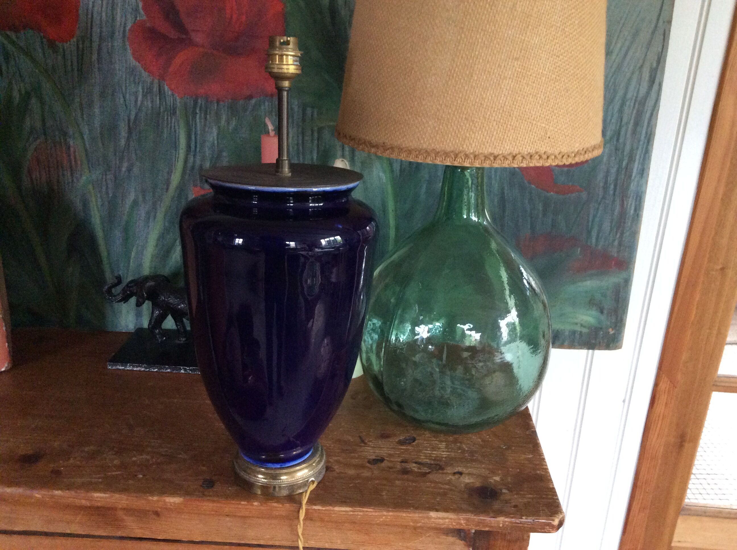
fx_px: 680
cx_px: 368
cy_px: 275
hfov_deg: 56.9
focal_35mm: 32
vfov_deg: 44.1
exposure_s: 1/25
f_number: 2.4
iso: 250
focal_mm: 3.3
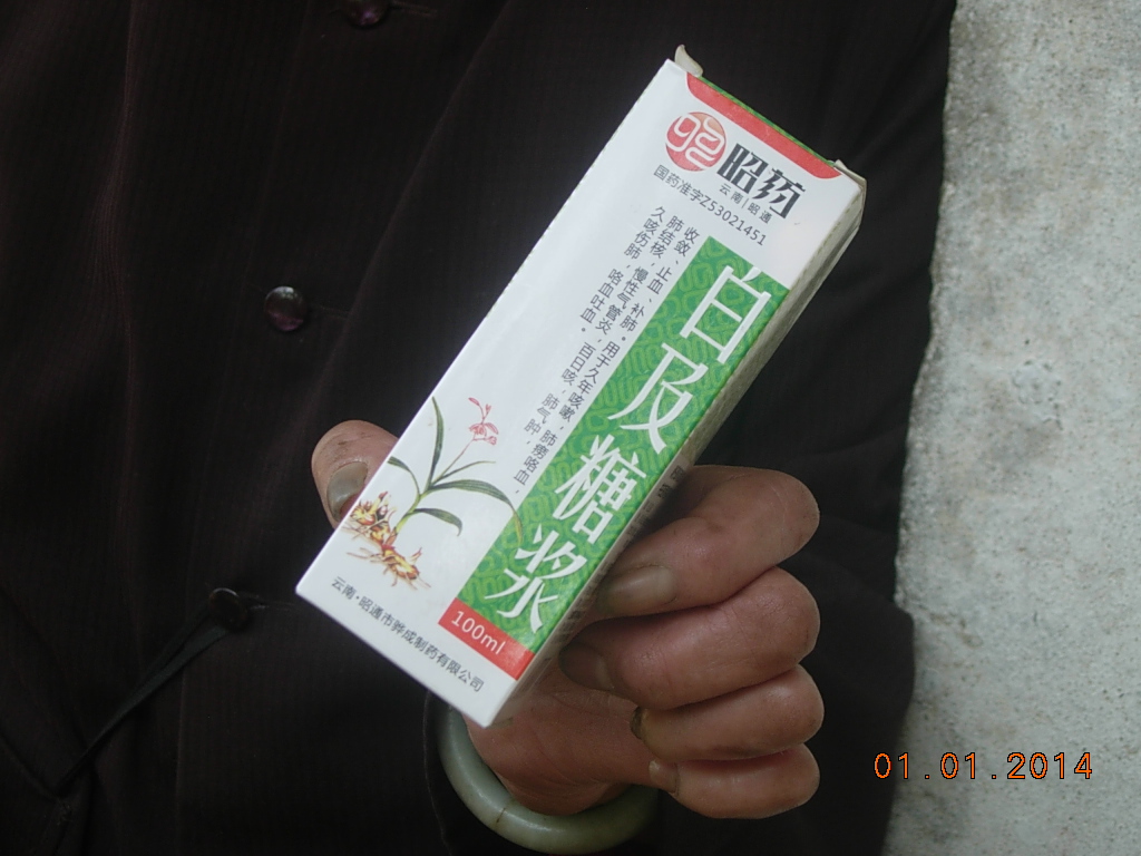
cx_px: 570
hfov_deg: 27.0
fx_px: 2373
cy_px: 428
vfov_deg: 20.4
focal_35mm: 72
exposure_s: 1/140
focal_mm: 14.9
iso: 64
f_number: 3.7
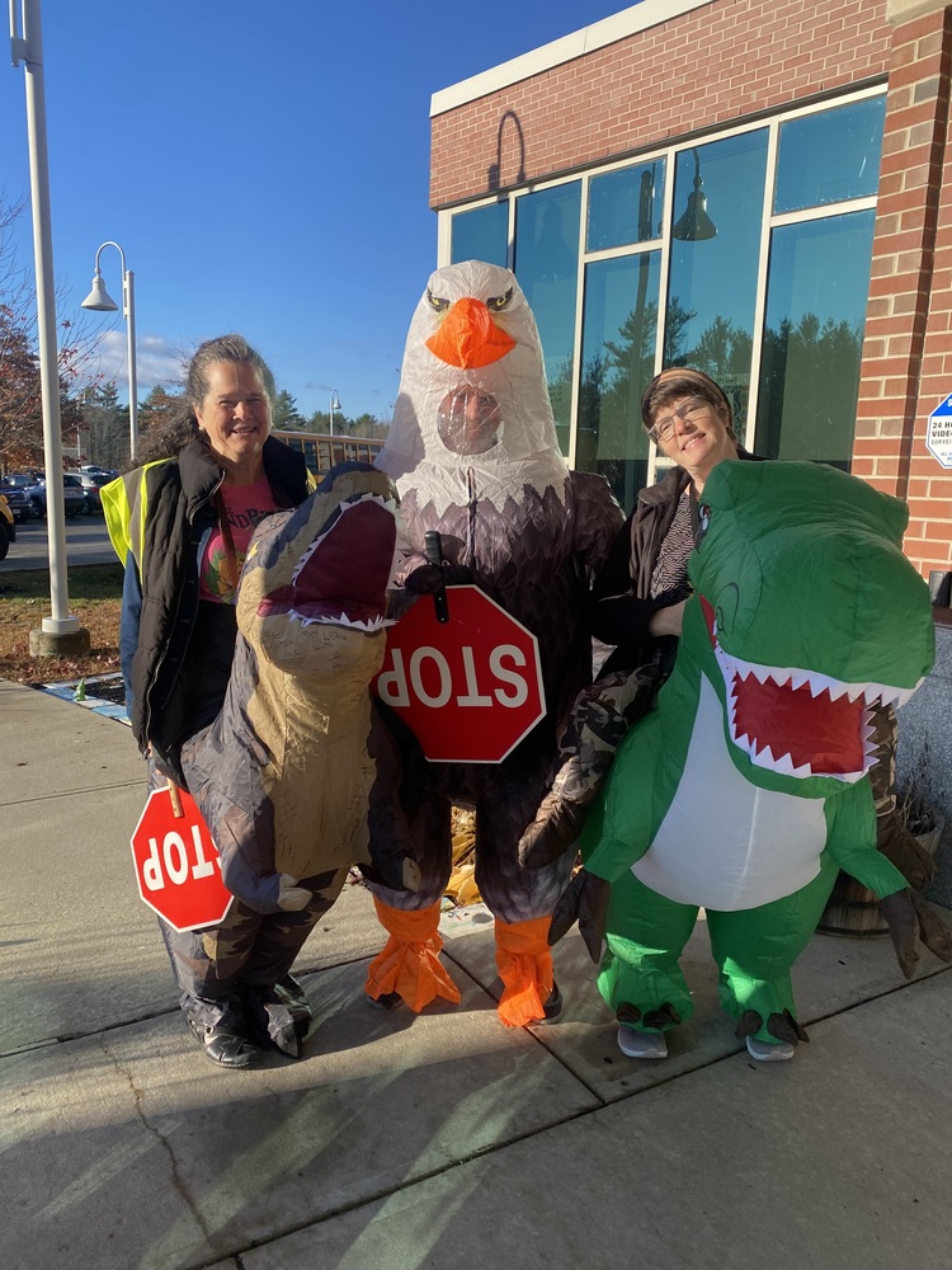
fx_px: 953
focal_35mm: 26
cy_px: 635
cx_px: 476
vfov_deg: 67.3
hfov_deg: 53.1
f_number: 1.8
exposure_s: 1/1565
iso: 32
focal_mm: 4.25
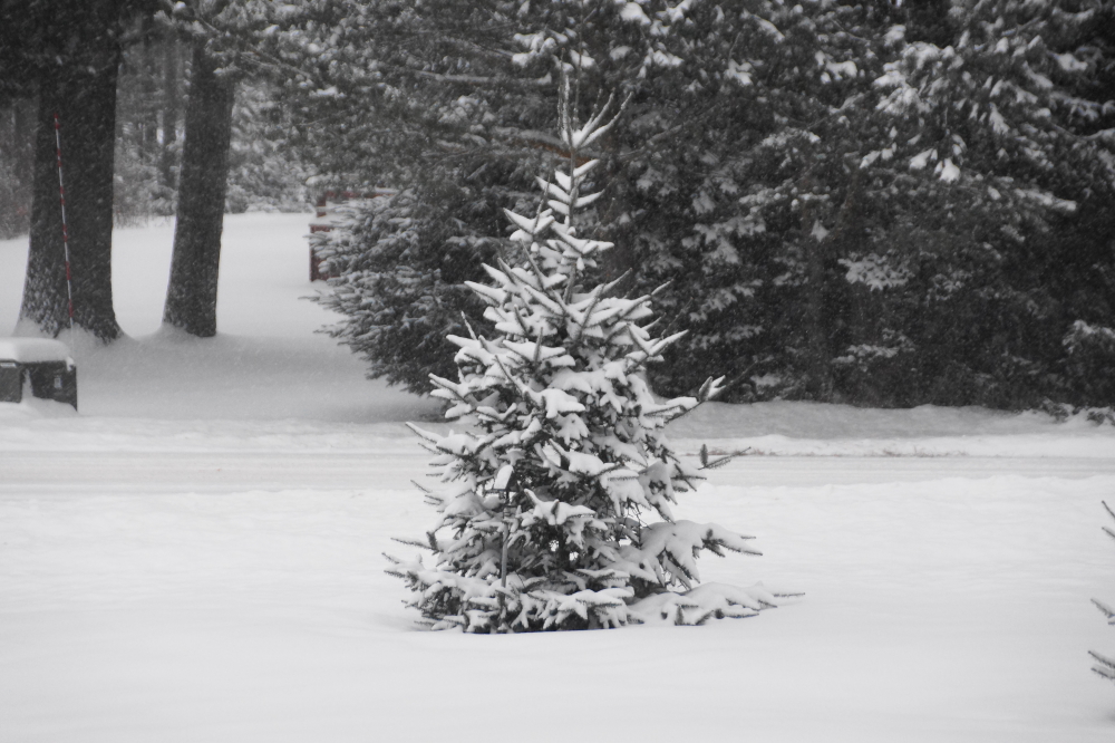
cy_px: 372
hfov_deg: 11.4
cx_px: 558
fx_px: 5573
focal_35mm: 180
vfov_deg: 7.6
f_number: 5.6
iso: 1000
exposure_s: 1/200
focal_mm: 120
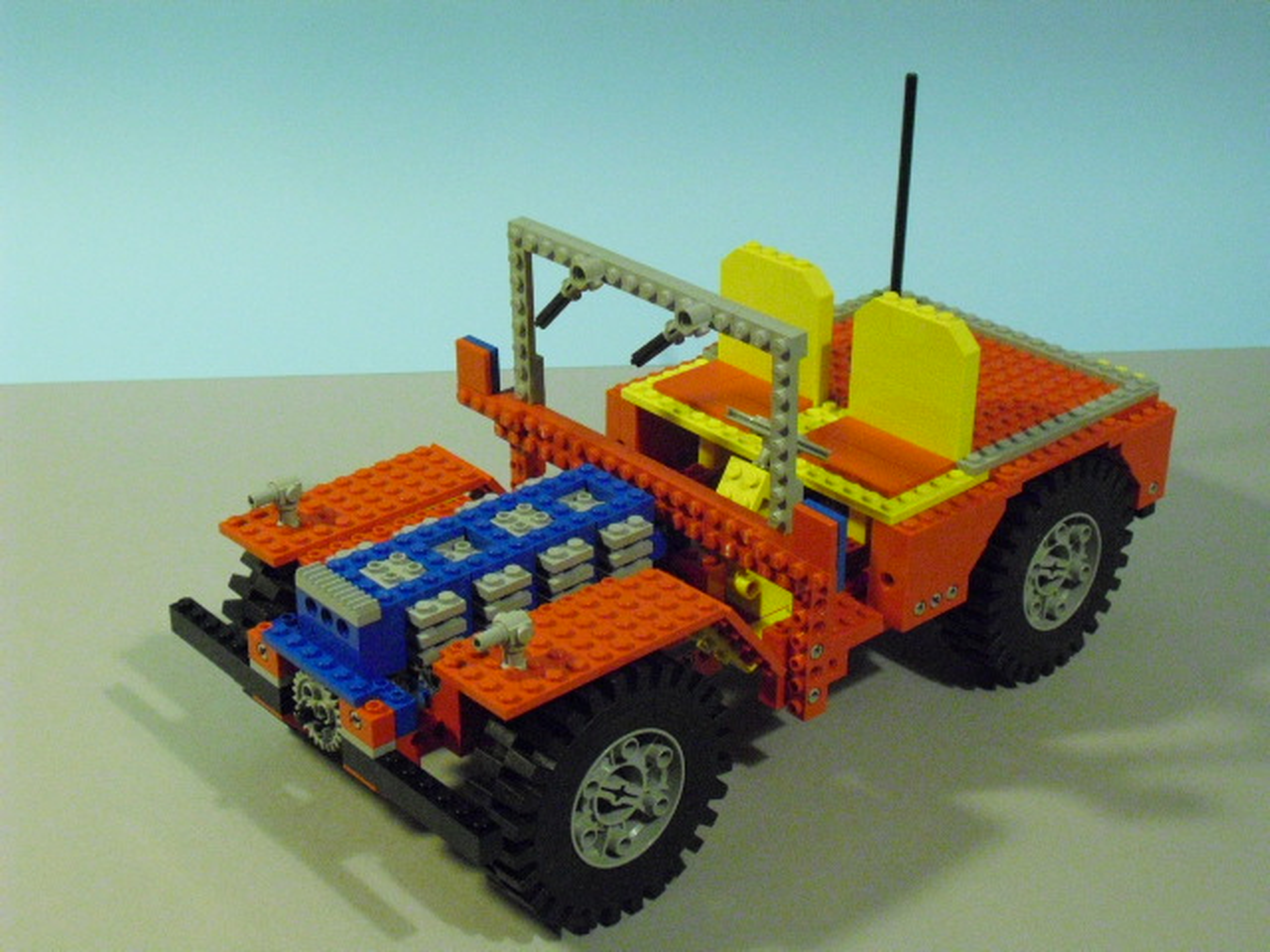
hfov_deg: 36.2
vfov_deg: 27.5
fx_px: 1944
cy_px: 476
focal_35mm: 53
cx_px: 635
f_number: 3.8
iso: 800
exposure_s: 1/30
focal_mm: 9.4
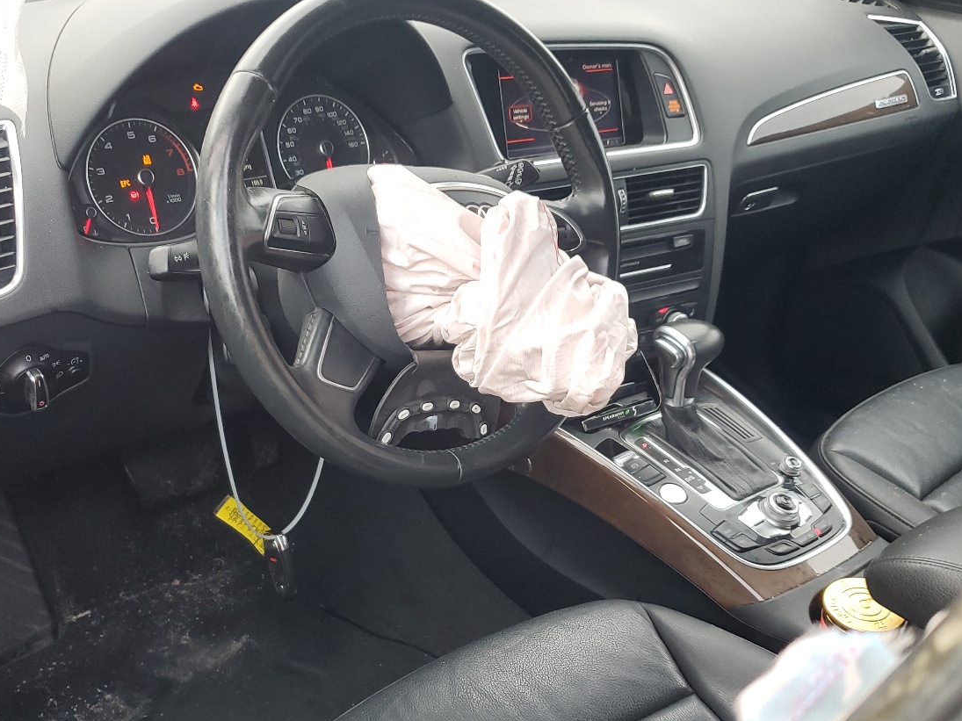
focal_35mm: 38
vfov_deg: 37.3
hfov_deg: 48.9
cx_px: 438
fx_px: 1056
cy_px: 477
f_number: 1.5
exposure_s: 1/50
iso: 69
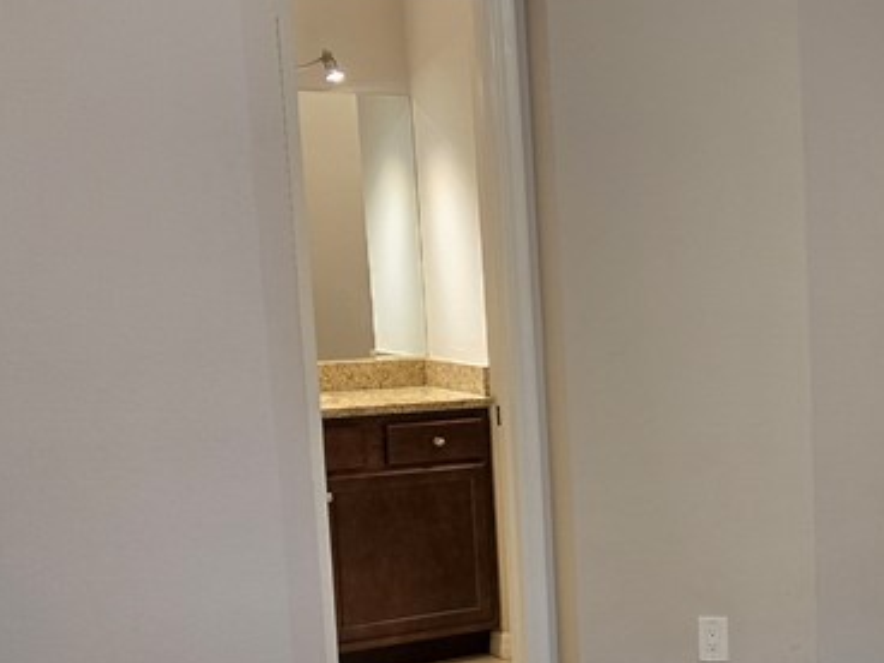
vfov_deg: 22.8
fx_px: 1634
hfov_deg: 27.1
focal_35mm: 64
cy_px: 480
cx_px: 1028
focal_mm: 6.3
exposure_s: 1/120
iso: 250
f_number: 1.7
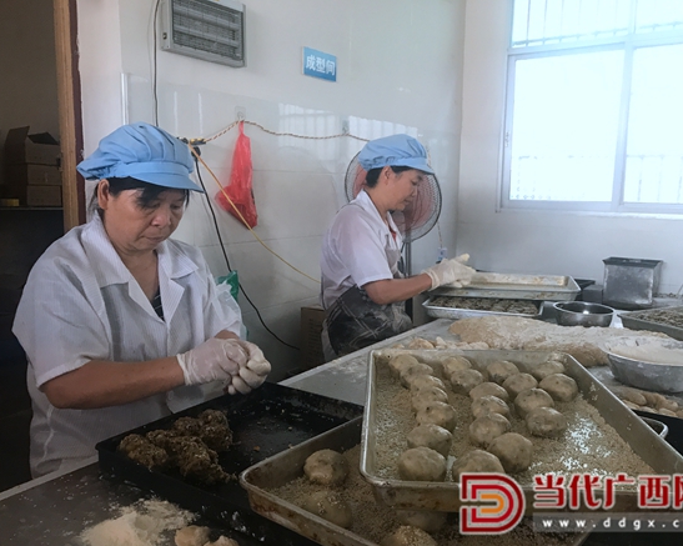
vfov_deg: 48.5
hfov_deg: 58.8
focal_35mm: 30
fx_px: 606
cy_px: 280
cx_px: 341
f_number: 1.8
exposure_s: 1/17
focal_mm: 3.99
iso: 50
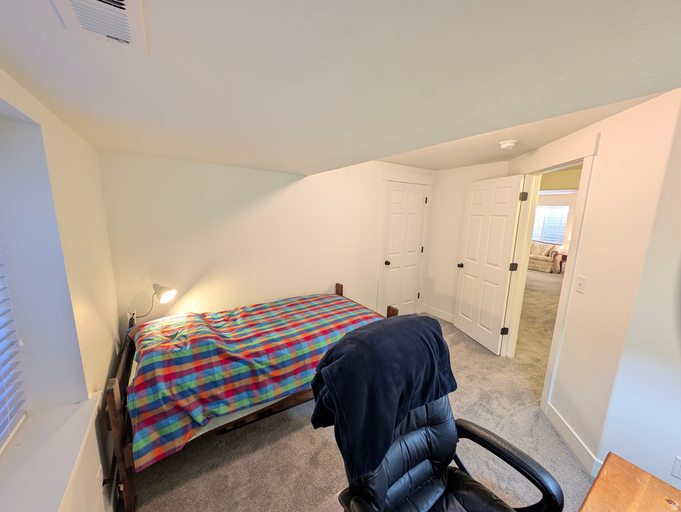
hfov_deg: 110.5
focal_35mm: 12
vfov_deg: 94.6
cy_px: 256
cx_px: 340
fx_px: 236
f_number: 1.95
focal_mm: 2.23
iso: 147
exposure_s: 1/24
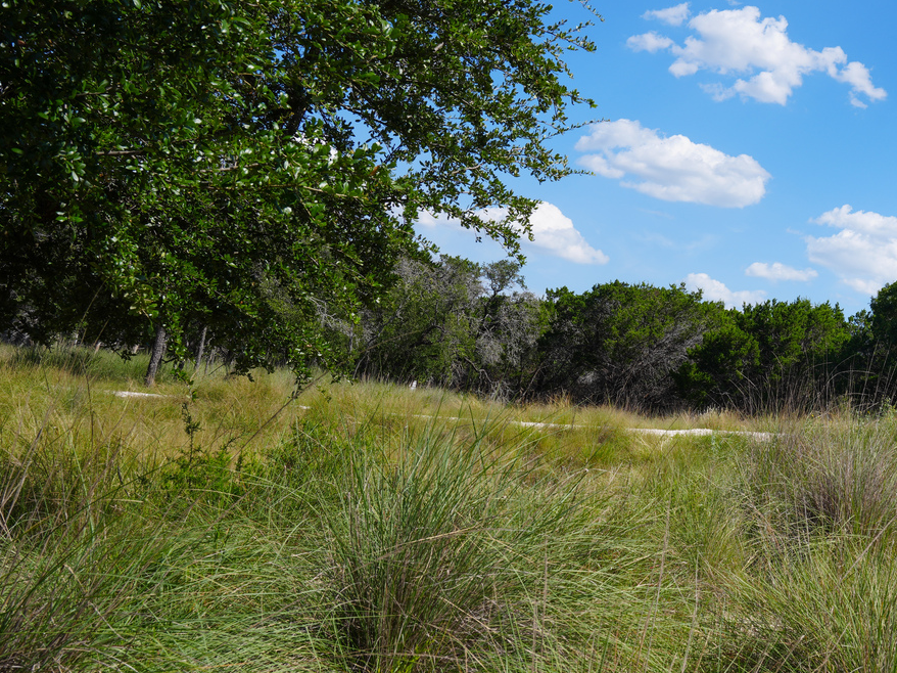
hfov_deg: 33.0
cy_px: 394
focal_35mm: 55
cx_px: 825
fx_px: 1425
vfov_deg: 26.5
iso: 100
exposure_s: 1/160
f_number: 10
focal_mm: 31
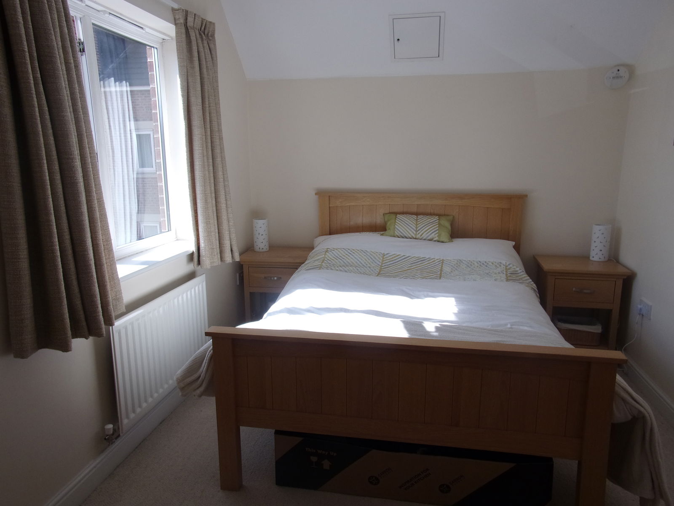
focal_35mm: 24
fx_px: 467
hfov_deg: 71.6
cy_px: 253
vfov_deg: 56.8
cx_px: 337
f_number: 3.3
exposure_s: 1/250
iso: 80
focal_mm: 4.3
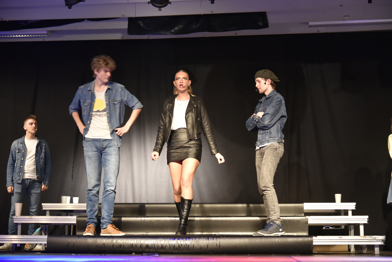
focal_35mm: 58
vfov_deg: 23.4
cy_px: 131
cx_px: 196
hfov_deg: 34.5
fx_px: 632
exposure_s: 1/40
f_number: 4
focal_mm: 58
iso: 2000
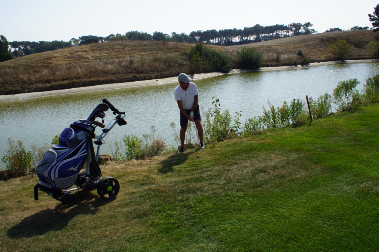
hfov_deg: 61.9
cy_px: 126
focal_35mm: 30
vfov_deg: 43.6
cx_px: 190
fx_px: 316
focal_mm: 20
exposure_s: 1/125
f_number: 13
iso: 100
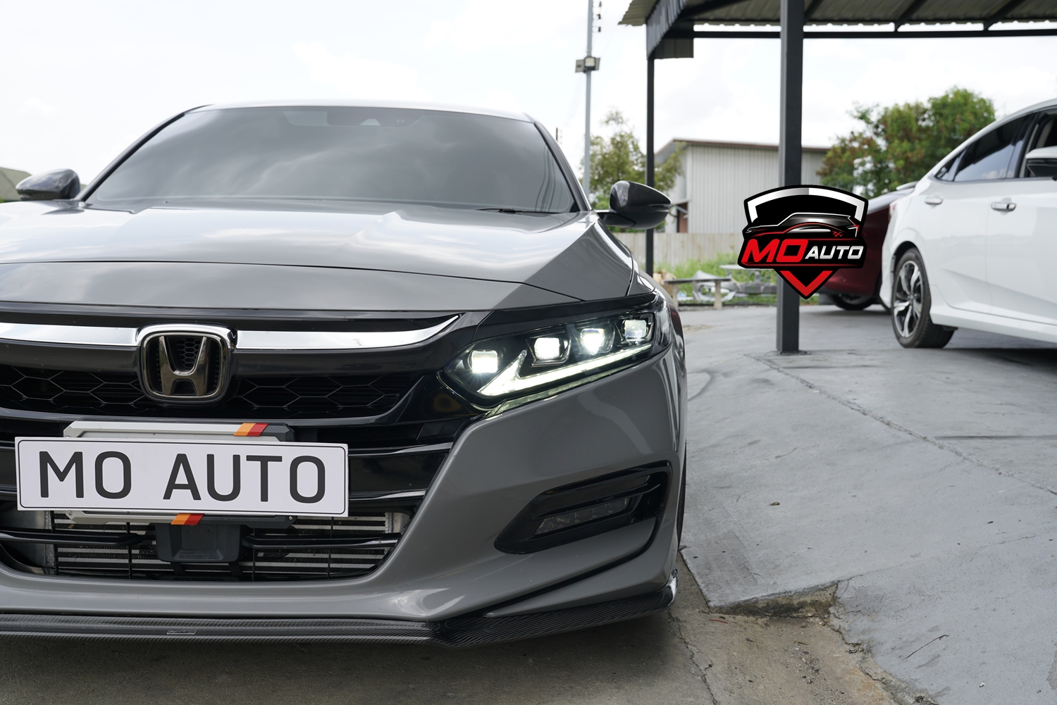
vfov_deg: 37.9
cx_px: 528
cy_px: 352
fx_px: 1028
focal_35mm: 35
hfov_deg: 54.4
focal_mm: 35
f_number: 6.3
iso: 100
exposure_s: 1/160
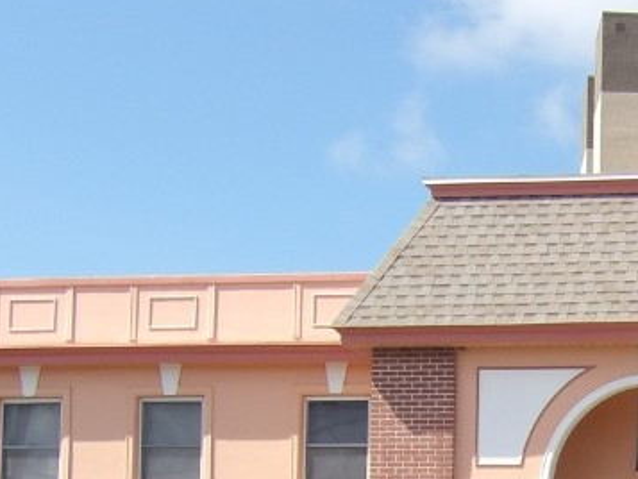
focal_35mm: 132
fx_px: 2434
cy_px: 638
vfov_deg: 11.0
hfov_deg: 14.6
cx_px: 697
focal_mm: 8.2
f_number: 7.6
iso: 100
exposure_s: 1/164
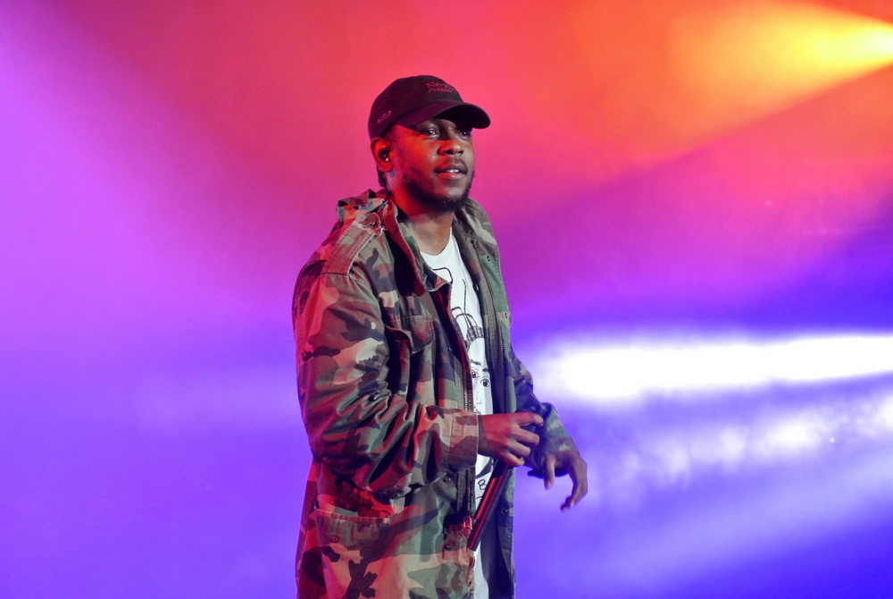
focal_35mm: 297
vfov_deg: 4.6
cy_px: 300
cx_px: 446
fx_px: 7378
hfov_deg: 6.9
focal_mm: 110
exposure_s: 1/60
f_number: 5.6
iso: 800
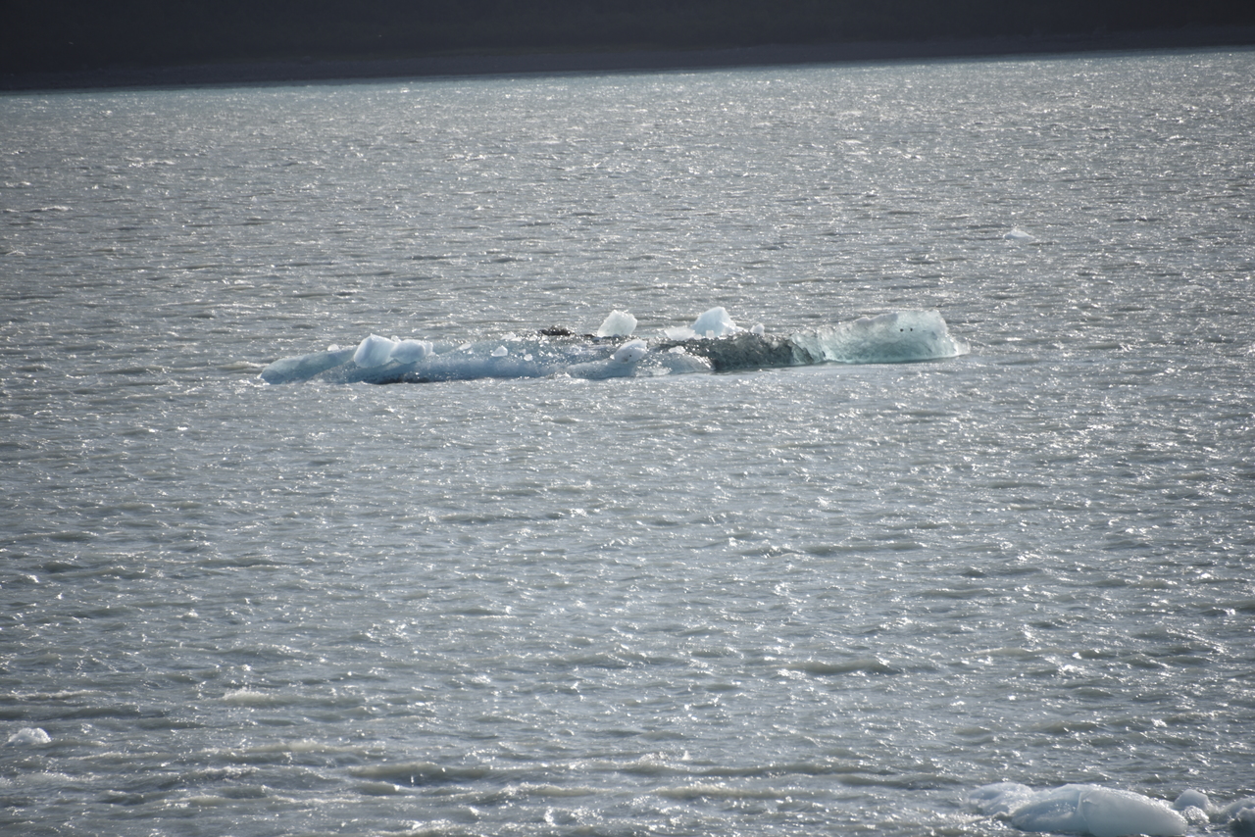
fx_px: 10460
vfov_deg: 4.6
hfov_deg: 6.9
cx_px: 628
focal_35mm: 300
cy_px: 418
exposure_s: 1/640
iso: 100
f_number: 6.3
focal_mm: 300
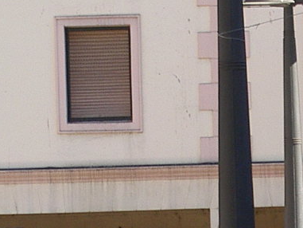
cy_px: 451
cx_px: 379
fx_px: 4264
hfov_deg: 4.1
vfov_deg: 3.0
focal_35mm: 487
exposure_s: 1/169
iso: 100
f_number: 4.9
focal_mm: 24
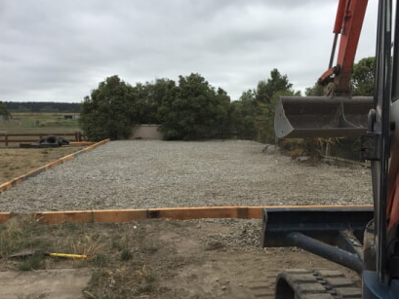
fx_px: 392
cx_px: 213
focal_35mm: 34
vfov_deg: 41.8
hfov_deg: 53.9
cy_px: 148
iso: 32
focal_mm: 4.15
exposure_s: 1/2639
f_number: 2.2
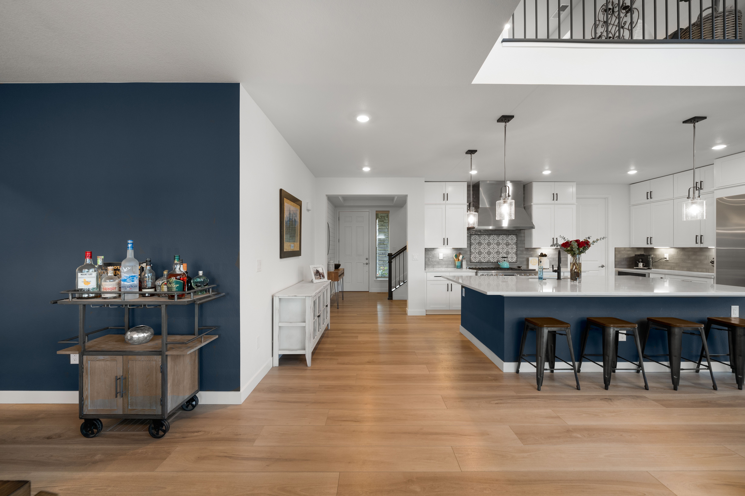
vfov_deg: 81.2
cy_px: 248
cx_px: 372
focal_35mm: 14
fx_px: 290
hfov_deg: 104.3
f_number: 8
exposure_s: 1
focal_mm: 14
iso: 320
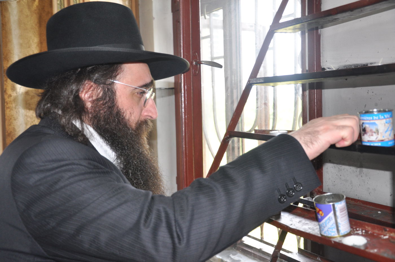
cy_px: 131
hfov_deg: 46.5
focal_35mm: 42
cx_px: 198
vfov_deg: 31.8
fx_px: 460
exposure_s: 1/125
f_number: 4
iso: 500
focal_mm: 28
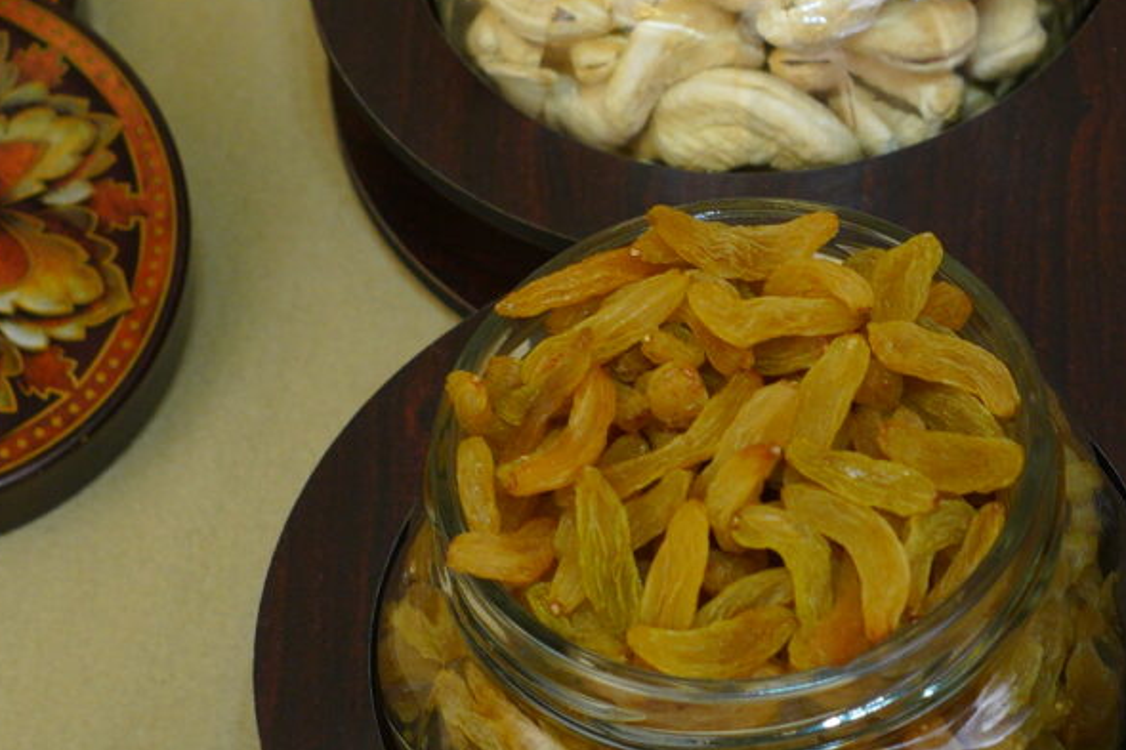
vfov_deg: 6.3
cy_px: 73
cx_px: 918
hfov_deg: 9.5
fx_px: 6785
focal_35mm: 217
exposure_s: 1/125
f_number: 4.5
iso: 800
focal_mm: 50
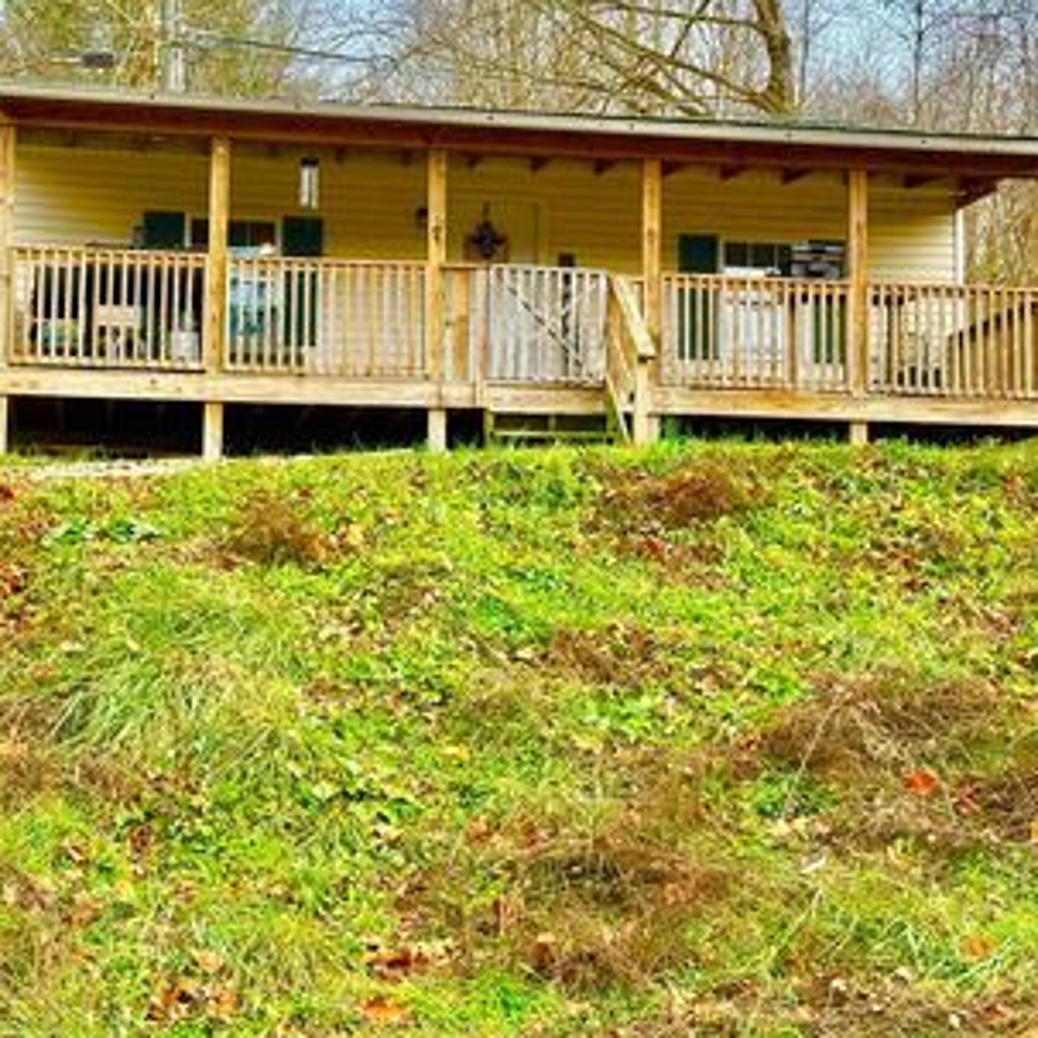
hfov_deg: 24.7
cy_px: 416
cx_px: 490
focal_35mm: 70
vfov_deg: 24.6
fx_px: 2375
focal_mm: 6.76
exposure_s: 1/1264
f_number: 1.78
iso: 80
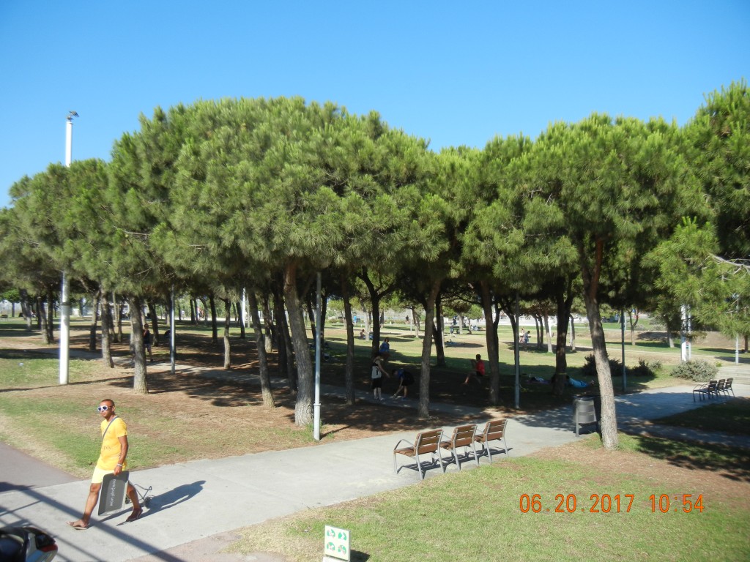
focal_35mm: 30
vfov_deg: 46.8
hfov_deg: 60.0
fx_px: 650
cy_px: 281
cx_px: 375
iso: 160
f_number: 3.5
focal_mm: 5.4
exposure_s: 1/951
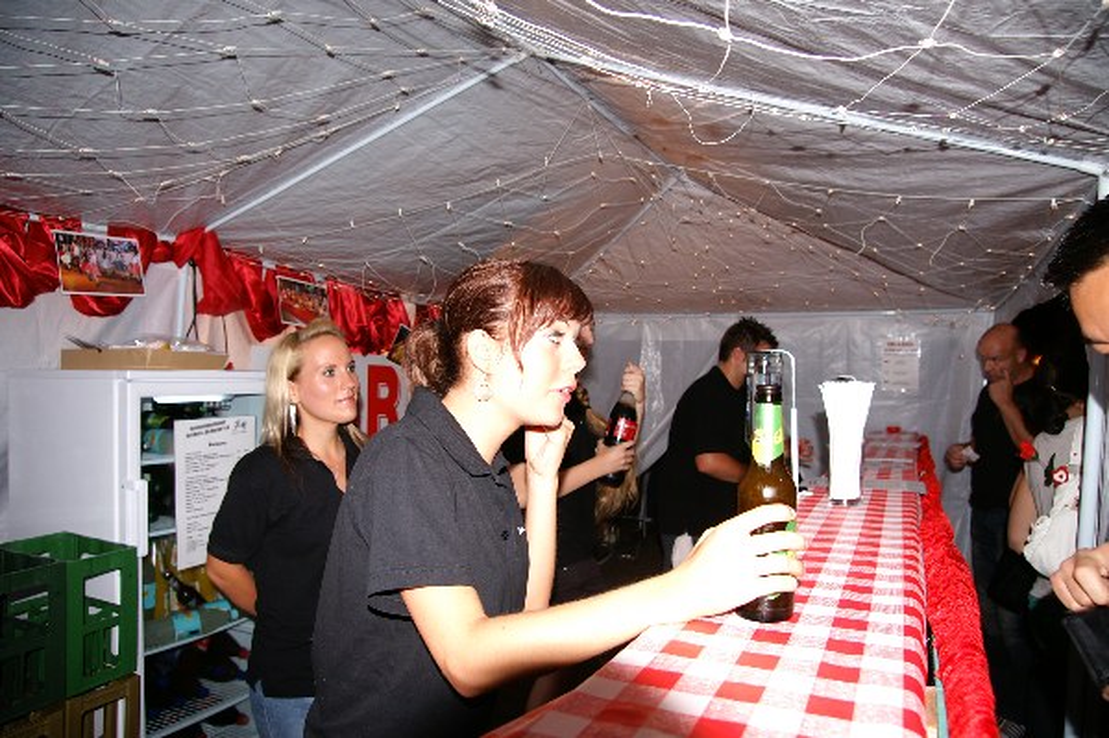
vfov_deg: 53.1
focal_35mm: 24
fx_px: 739
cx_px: 554
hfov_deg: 73.8
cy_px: 369
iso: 200
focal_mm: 16
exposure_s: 1/60
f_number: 3.5
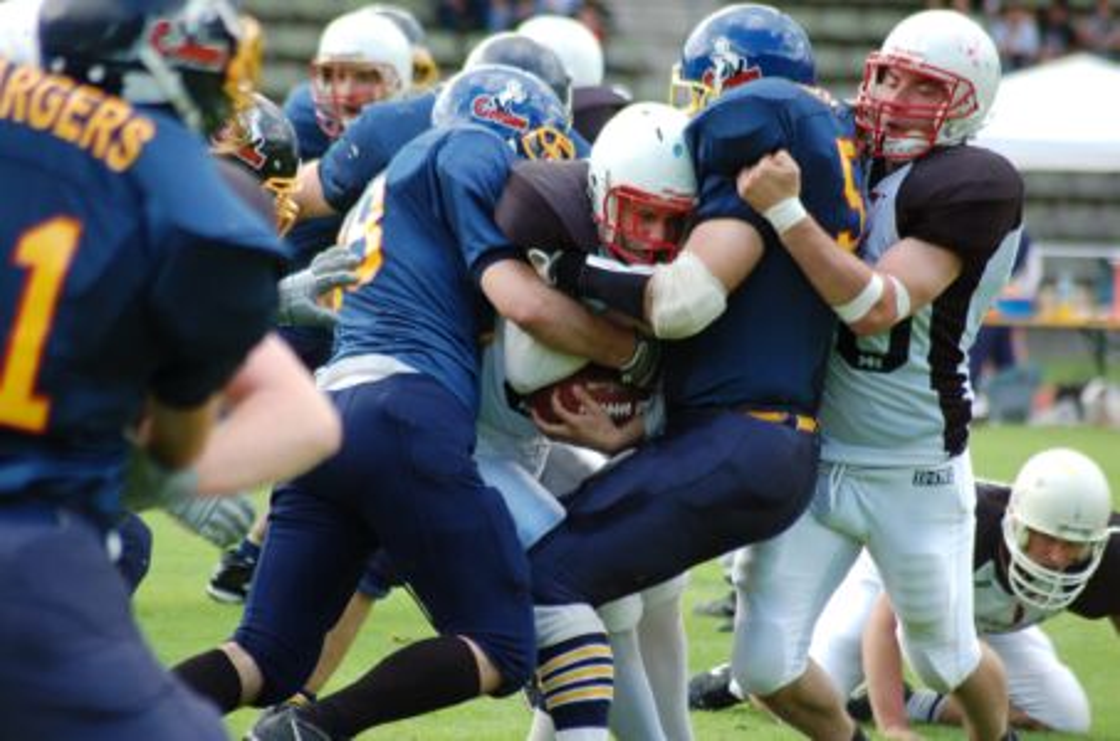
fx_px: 10245
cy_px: 370
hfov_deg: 6.3
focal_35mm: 330
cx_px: 560
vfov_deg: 4.1
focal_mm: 220
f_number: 5.3
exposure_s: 1/500
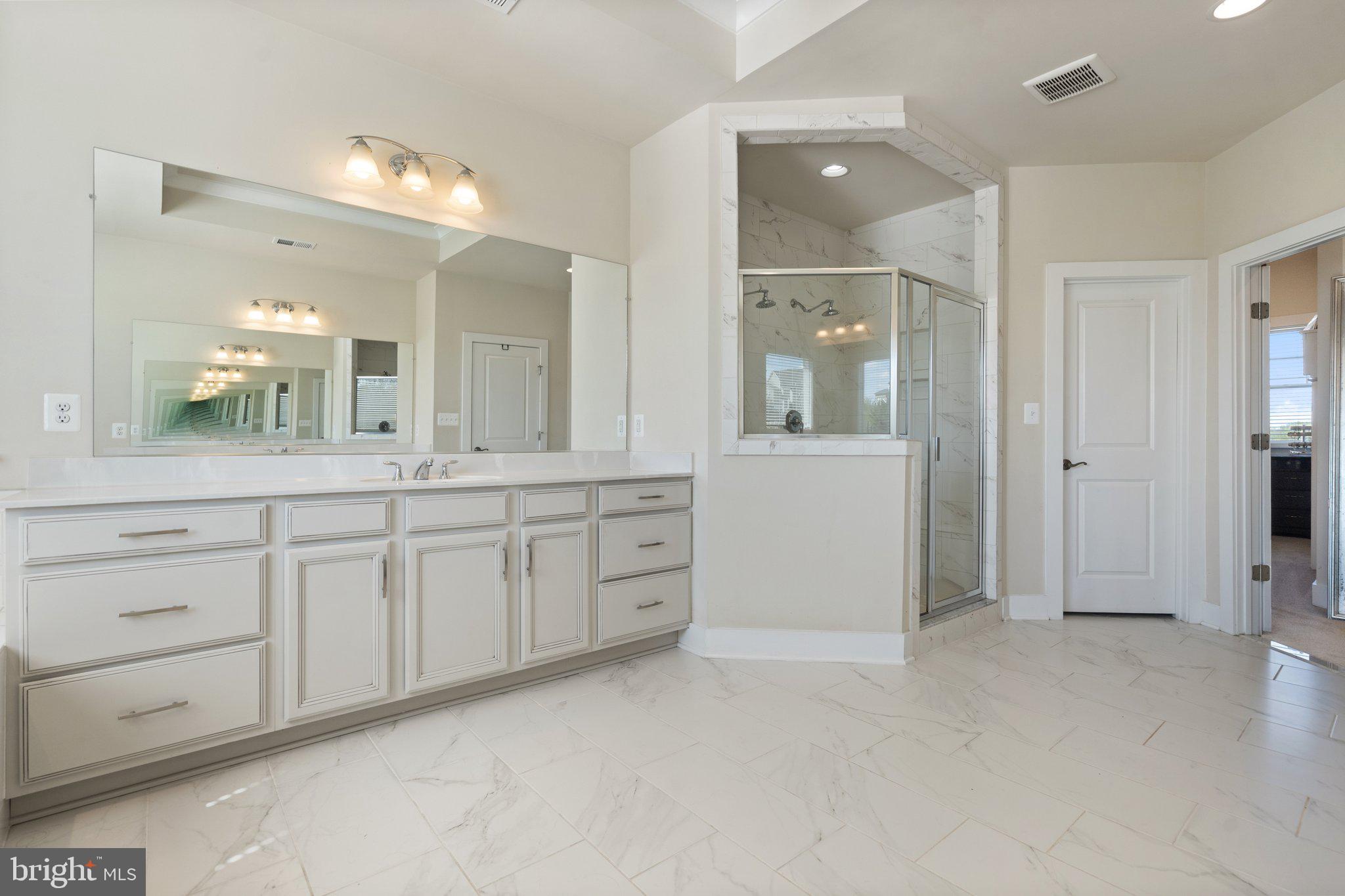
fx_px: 598
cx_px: 672
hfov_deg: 96.7
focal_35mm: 16
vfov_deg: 73.7
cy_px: 448
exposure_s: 1/50
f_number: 8
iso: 500
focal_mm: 16
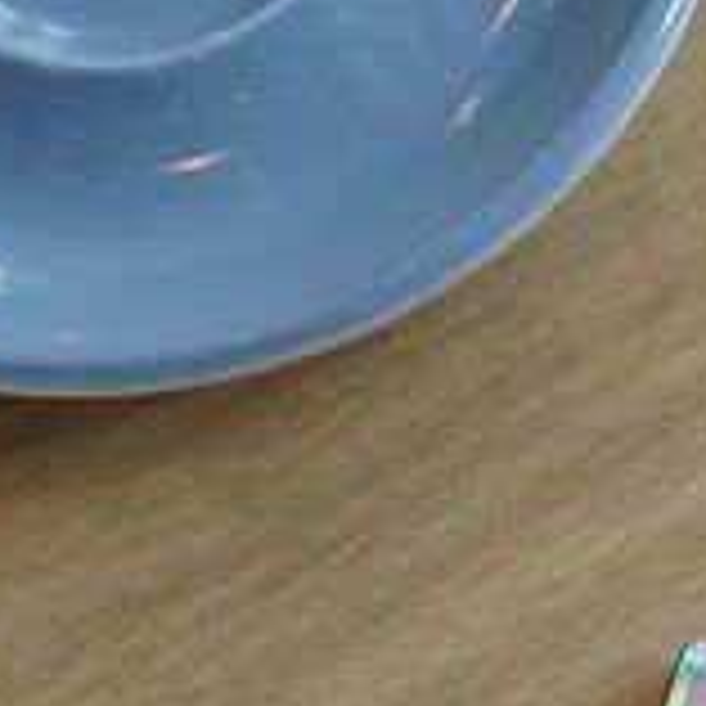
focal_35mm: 286
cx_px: 1167
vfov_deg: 6.0
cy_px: 1147
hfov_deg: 6.0
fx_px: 6599
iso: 1250
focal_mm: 55
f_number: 4.5
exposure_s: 1/100
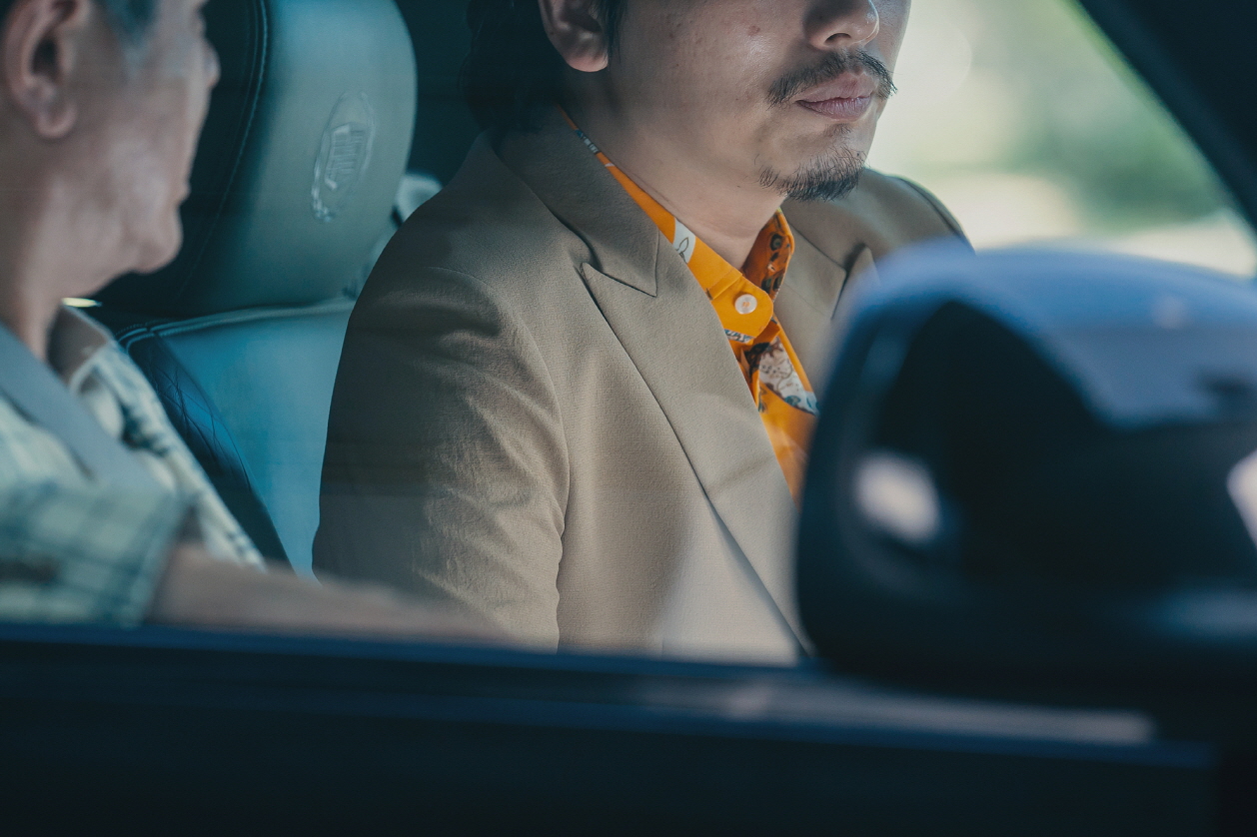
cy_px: 239
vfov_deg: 4.5
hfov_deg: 6.8
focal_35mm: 302
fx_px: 10541
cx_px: 645
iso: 800
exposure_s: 1/800
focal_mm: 200
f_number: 3.5
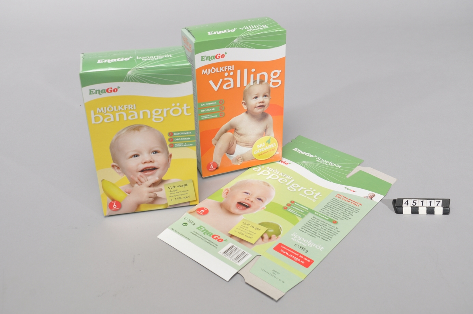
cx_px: 236
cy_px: 157
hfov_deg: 49.6
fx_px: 512
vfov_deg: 34.1
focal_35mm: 39
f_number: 9
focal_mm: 26
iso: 200
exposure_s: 1/6
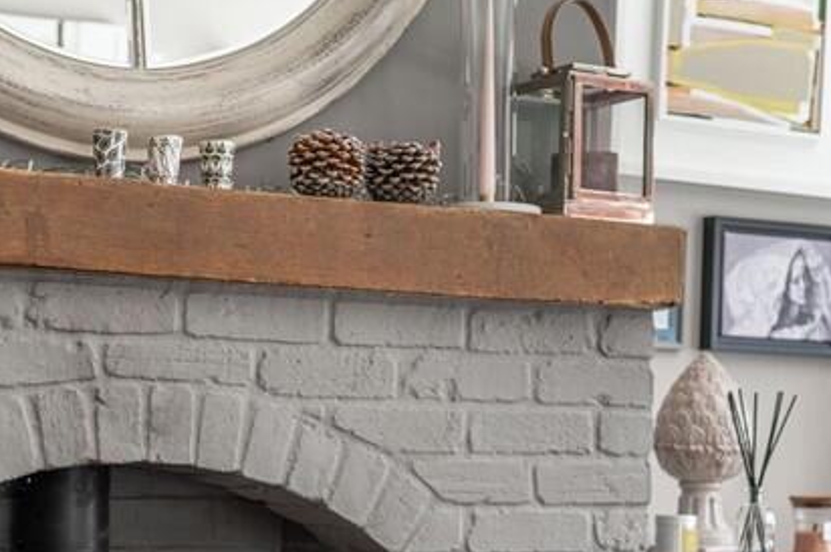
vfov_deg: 15.4
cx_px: 351
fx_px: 2007
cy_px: 550
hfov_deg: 23.4
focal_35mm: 87
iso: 500
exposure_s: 1/100
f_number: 2.8
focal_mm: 35
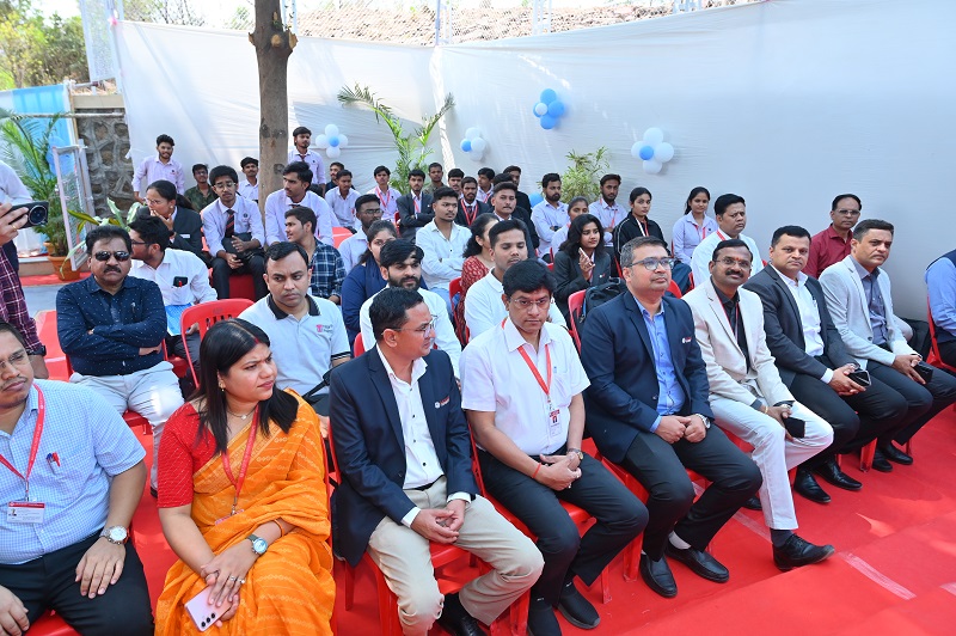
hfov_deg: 73.8
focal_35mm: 24
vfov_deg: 53.1
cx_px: 478
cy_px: 318
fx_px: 637
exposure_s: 1/200
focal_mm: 24
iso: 200
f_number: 5.6
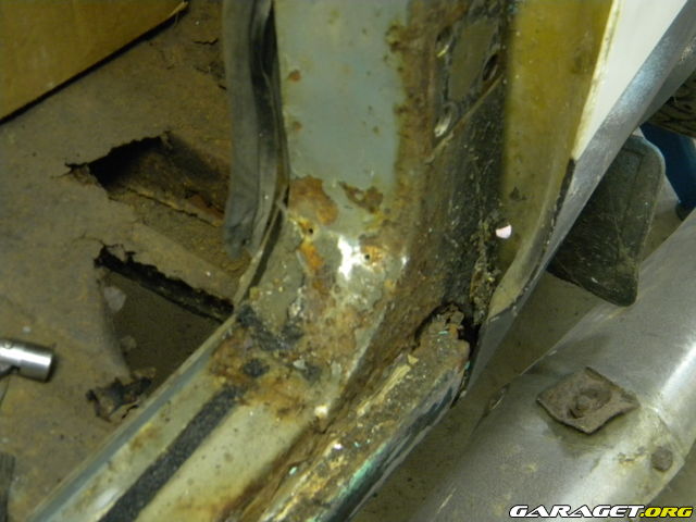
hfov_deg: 29.0
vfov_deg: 21.9
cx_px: 348
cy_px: 261
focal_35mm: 67
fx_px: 1347
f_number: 4.3
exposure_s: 1/8.3
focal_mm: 12.2
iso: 400
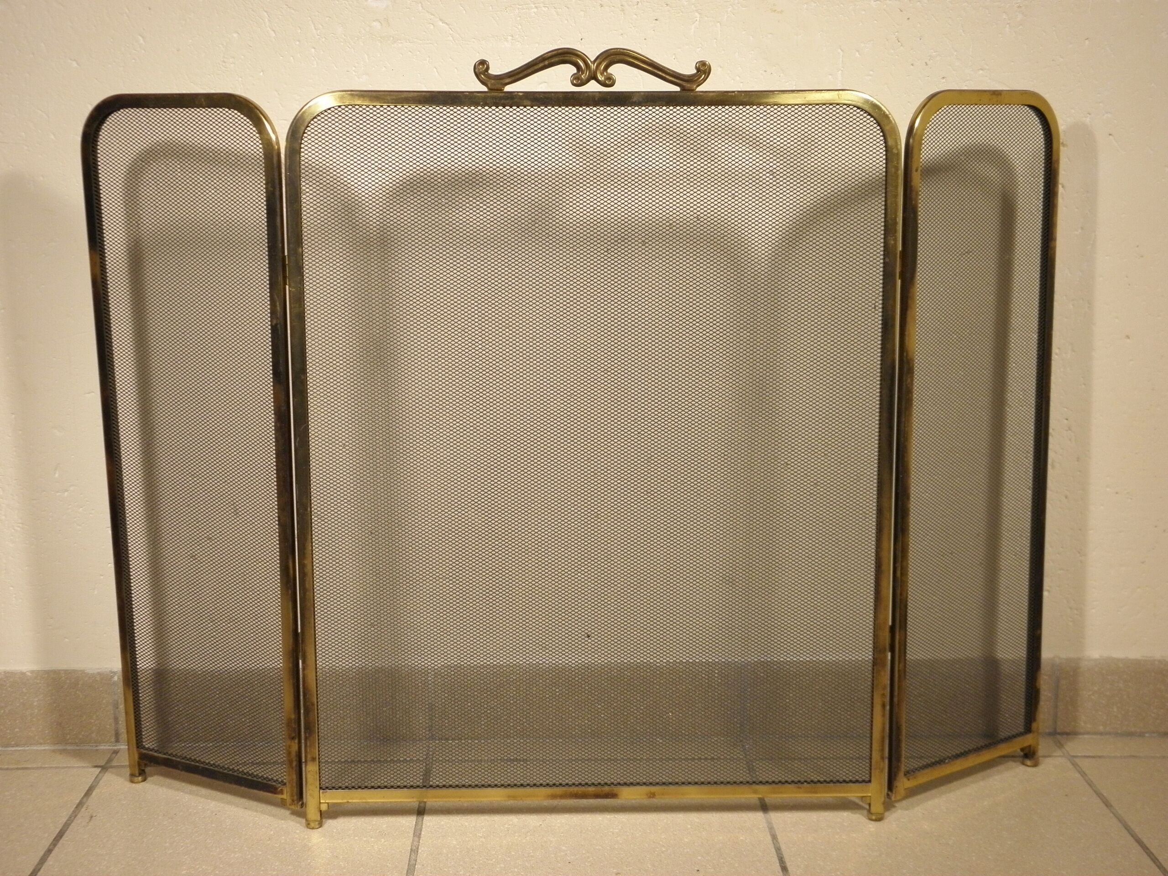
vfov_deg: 32.9
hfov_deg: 42.9
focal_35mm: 44
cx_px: 584
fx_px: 1485
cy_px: 438
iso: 200
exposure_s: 1/20
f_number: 3.9
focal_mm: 7.9
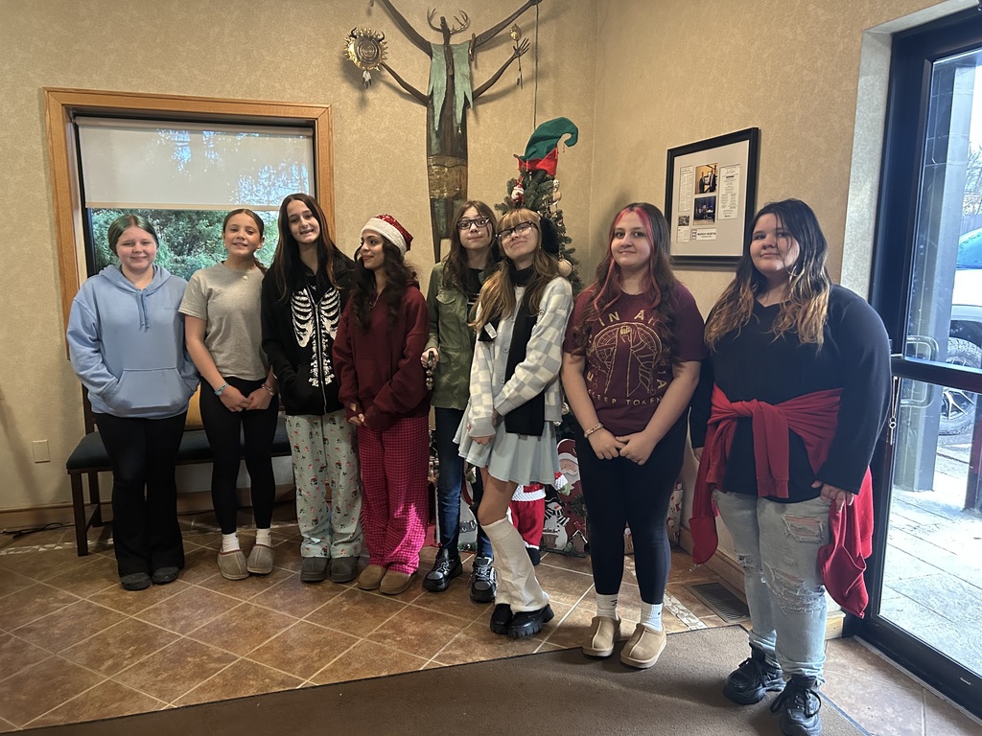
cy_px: 368
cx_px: 491
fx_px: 738
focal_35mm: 26
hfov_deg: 67.3
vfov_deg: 53.1
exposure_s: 1/40
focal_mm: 5.7
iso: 500
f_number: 1.5
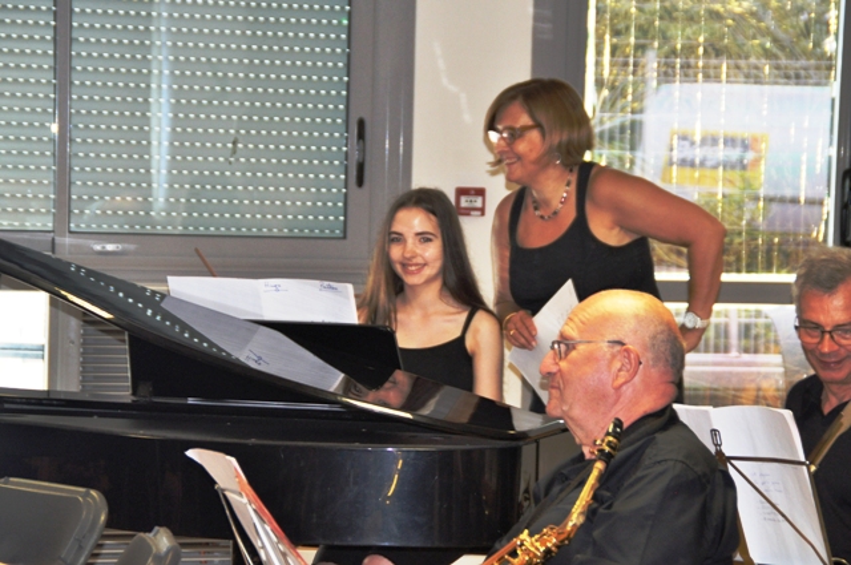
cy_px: 282
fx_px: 3046
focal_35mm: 129
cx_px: 426
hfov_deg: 15.9
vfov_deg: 10.6
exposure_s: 1/60
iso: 800
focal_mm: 86
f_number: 5.6
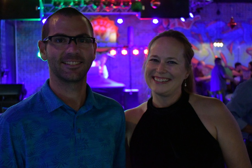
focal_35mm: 52
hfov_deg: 38.2
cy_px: 84
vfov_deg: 26.0
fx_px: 364
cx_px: 126
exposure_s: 1/60
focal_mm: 35
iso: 11400
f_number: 4.5
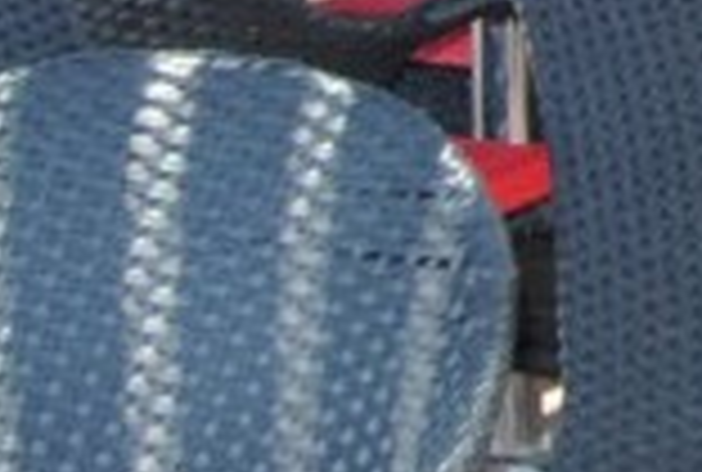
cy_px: -872
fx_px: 5163
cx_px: 1611
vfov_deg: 5.0
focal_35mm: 264
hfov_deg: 7.3
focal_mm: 24
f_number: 4.5
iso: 200
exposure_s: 1/125
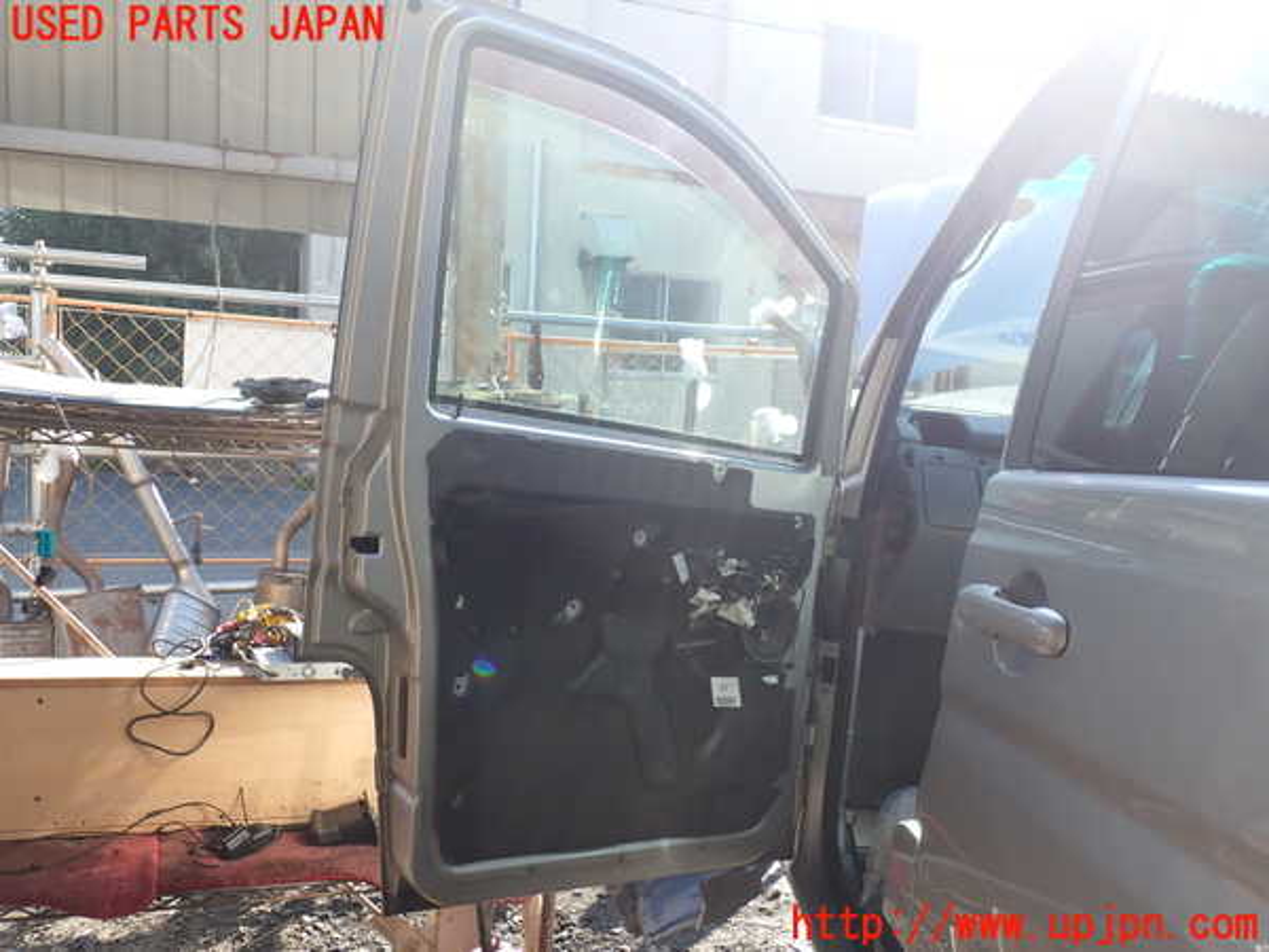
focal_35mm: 30
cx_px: 634
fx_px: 1100
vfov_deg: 46.8
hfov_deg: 60.0
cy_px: 476
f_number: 3.2
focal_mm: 5.4
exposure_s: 1/250
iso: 100
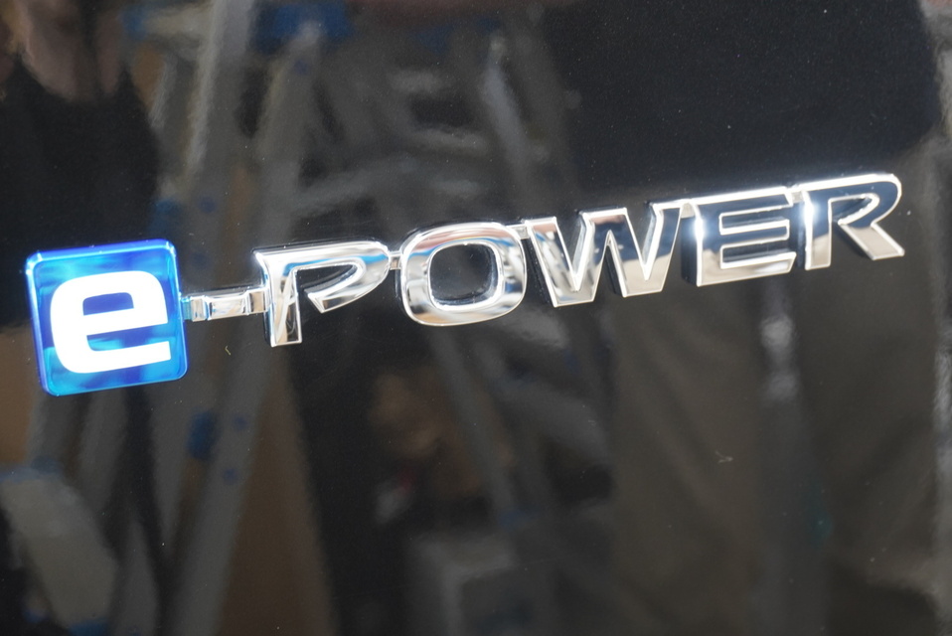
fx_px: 1468
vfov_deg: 24.4
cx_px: 476
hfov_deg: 35.9
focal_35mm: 56
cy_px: 318
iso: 500
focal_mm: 37
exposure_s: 1/5
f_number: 6.3
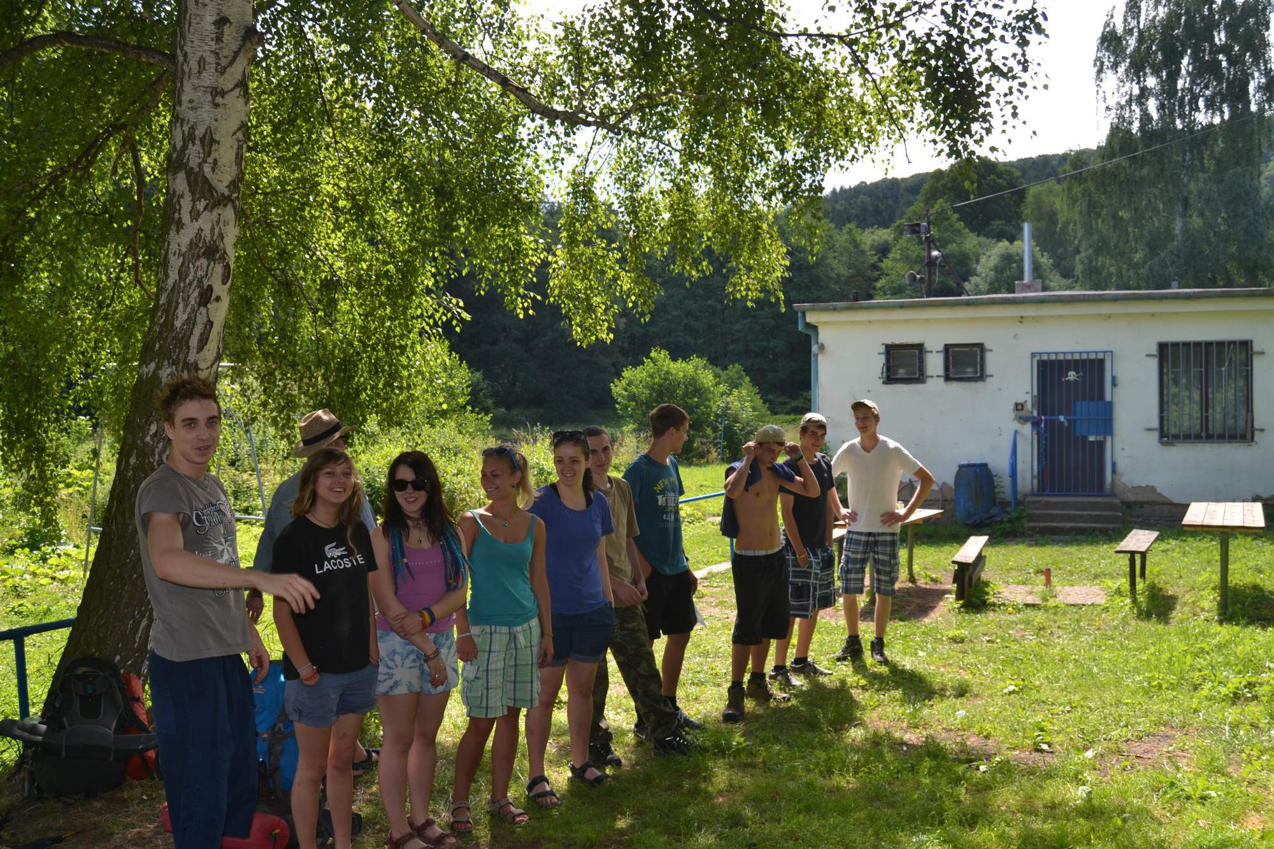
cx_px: 637
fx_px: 1168
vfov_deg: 40.0
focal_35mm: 33
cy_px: 424
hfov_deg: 57.2
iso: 100
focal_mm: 22
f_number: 5.6
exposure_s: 1/200
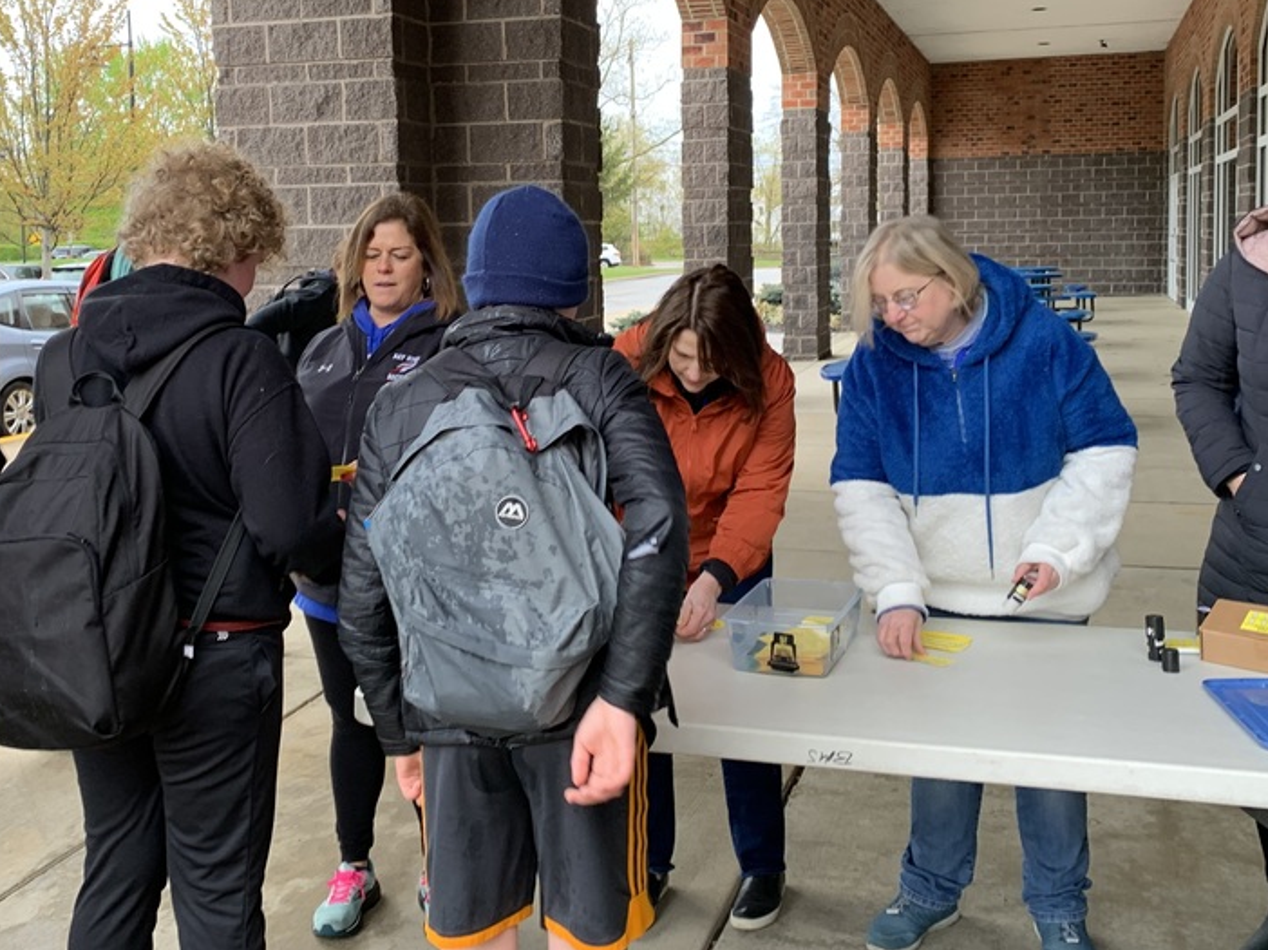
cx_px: 559
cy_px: 328
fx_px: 1391
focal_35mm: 38
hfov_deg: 48.9
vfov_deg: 37.3
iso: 100
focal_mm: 4.25
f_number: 1.8
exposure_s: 1/117
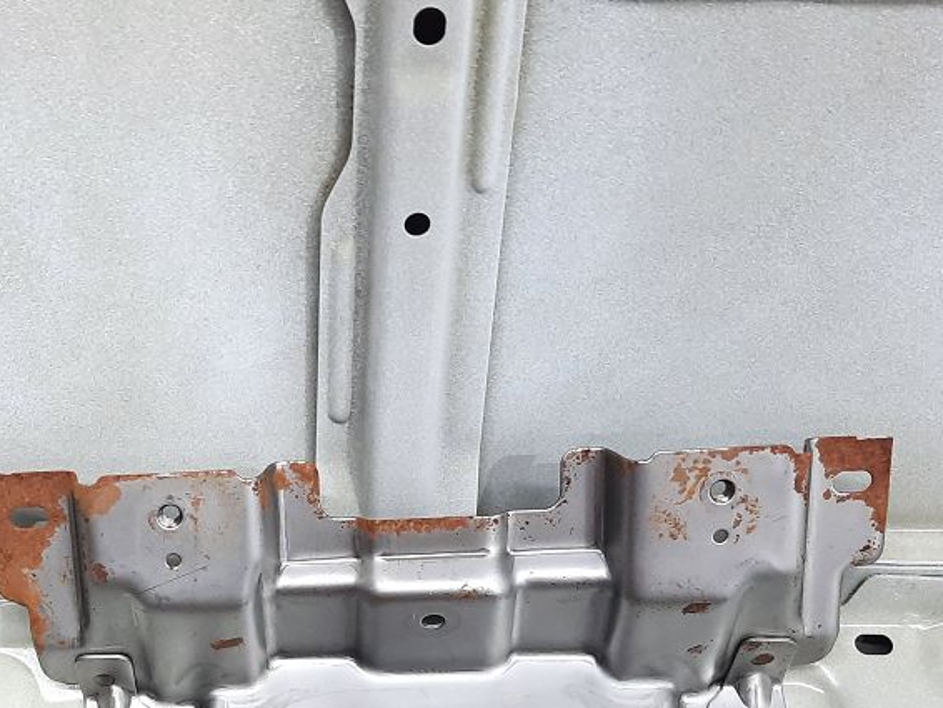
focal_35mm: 53
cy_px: 483
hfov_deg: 35.9
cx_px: 330
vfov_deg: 27.3
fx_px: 1444
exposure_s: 1/50
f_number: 2
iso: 250
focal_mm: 4.6
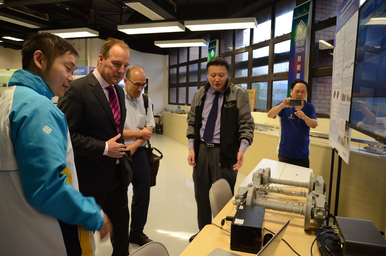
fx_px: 289
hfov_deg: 67.5
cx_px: 193
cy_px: 128
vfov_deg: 47.7
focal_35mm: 27
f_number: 4
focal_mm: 18
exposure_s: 1/60
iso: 800
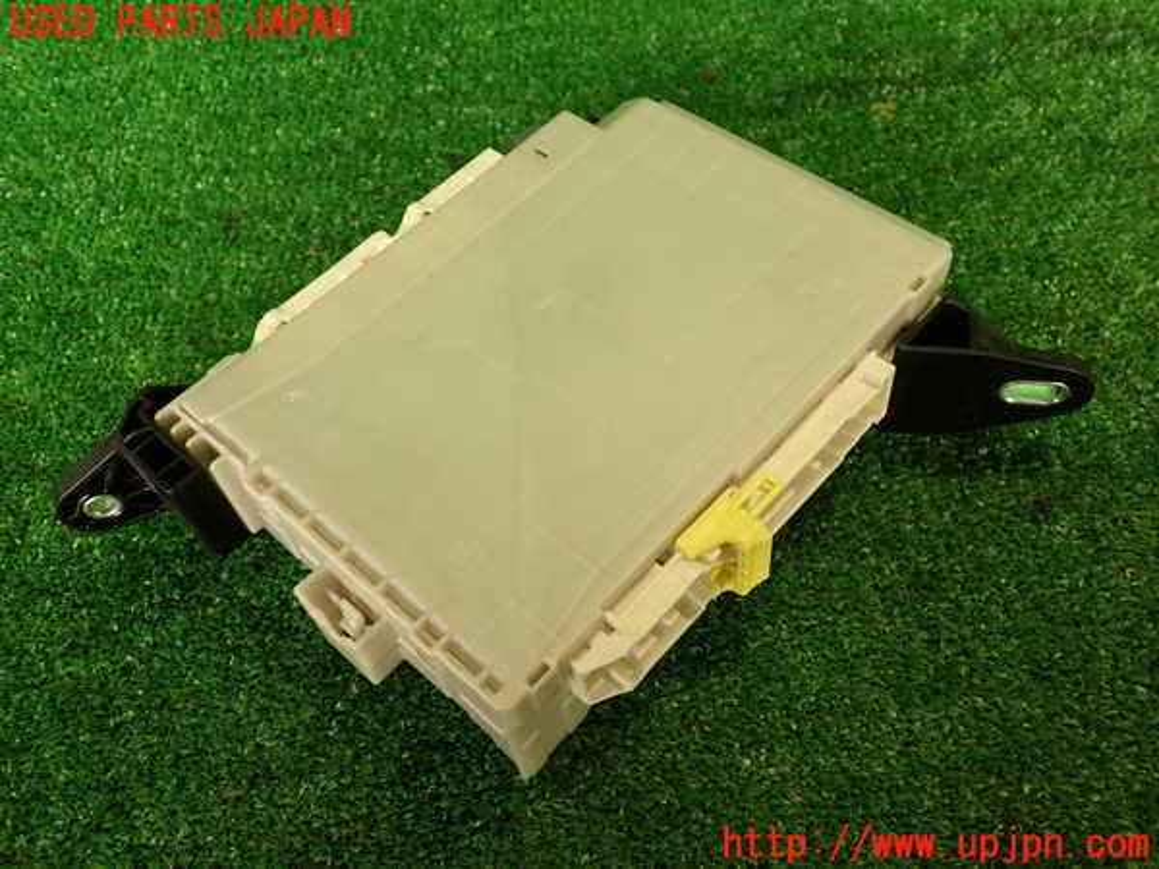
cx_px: 580
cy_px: 434
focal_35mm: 32
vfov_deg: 44.2
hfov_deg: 56.8
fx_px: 1071
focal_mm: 5.79
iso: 200
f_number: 2.4
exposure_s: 1/60
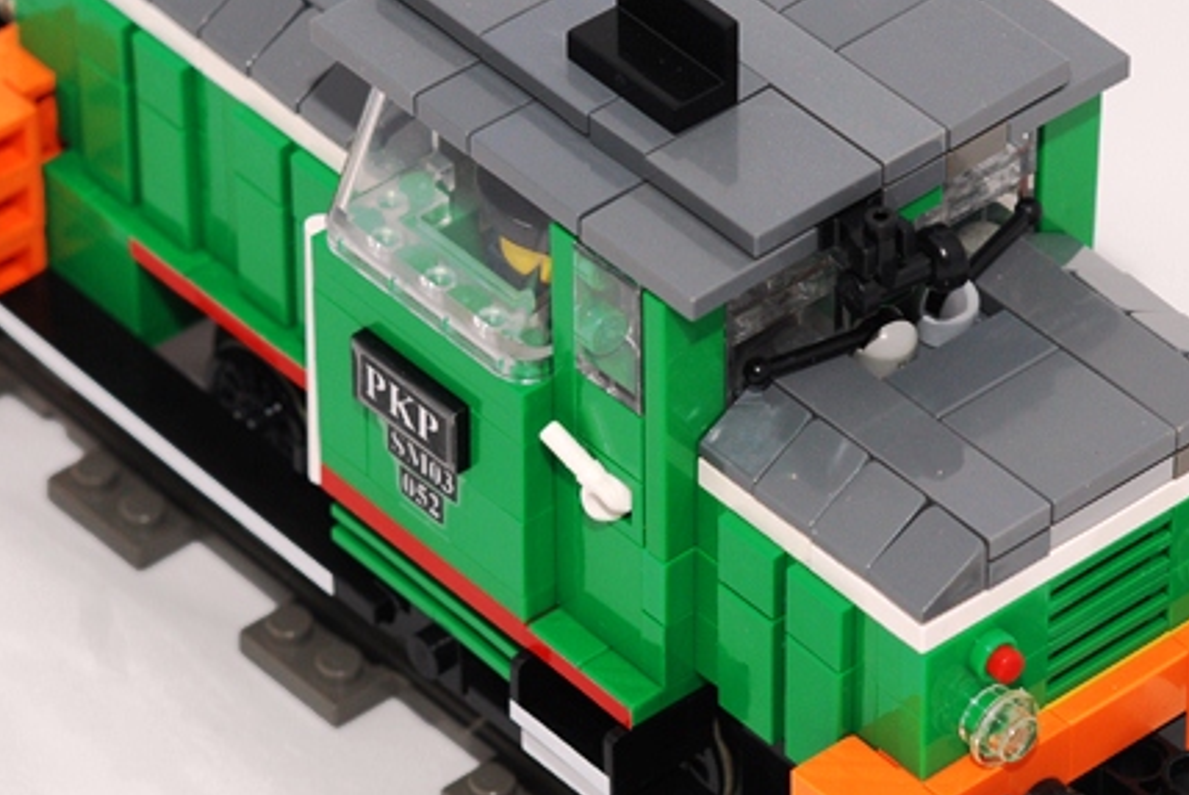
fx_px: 7866
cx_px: 632
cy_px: 368
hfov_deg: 8.6
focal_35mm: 238
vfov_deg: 5.8
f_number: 8
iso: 320
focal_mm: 85
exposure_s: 1/90
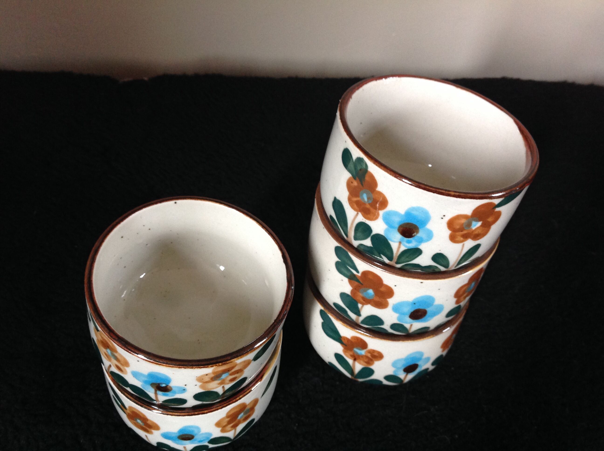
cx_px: 302
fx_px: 610
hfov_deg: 52.7
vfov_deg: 40.6
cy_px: 226
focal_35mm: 35
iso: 160
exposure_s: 1/15
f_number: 2.4
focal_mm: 4.28
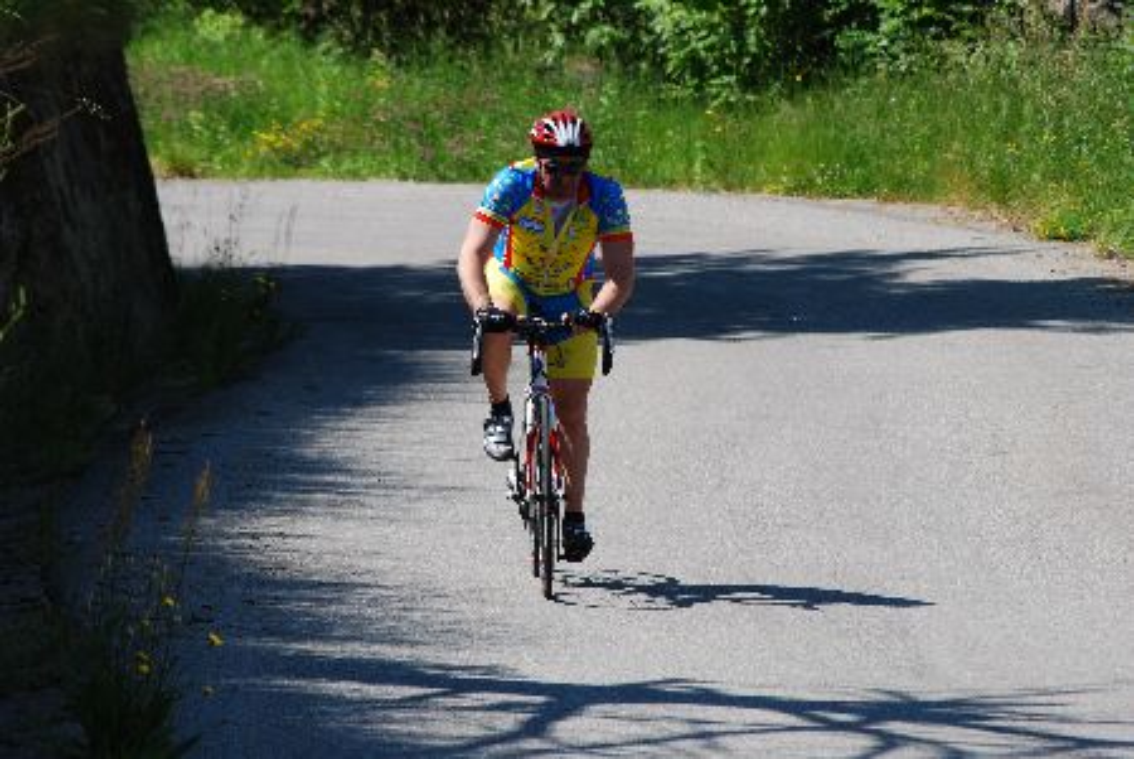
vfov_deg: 4.6
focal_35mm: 300
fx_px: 9459
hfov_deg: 6.9
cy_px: 380
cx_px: 567
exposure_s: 1/125
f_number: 9
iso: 100
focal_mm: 200
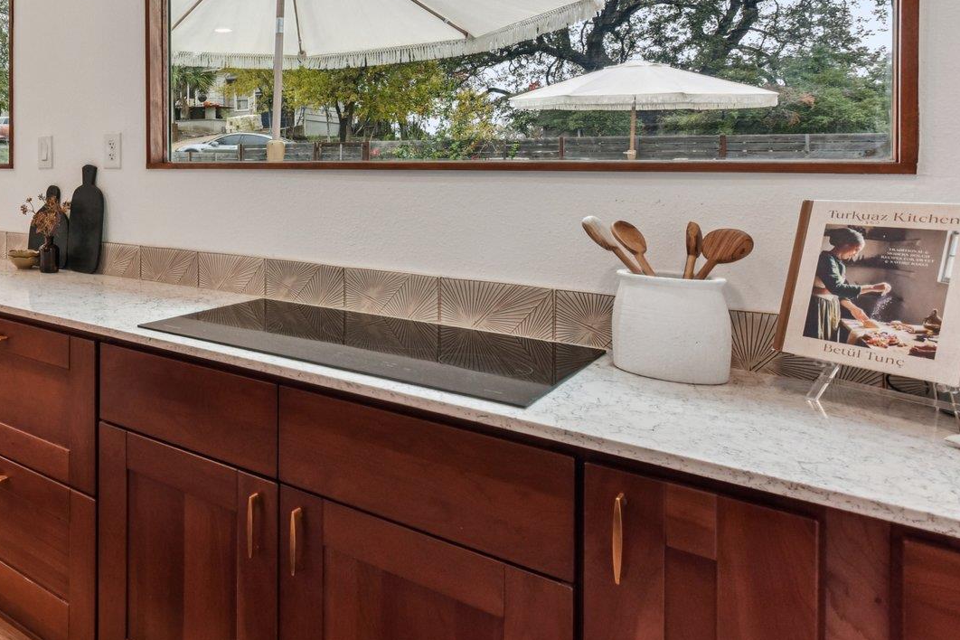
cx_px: 37
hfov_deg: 55.0
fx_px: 720
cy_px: 154
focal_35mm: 27
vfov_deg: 46.1
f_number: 8
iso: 400
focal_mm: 14
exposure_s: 1/15
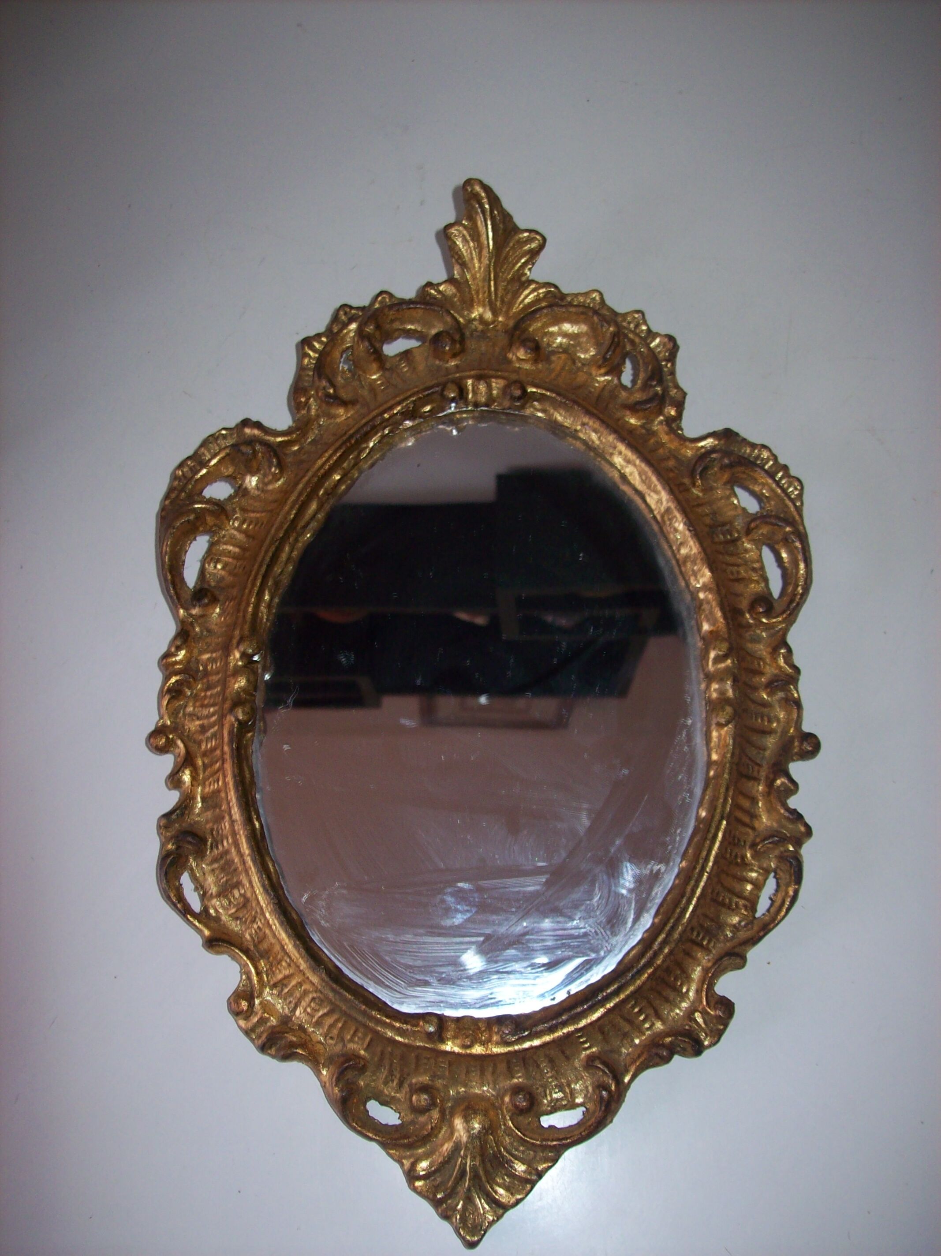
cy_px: 628
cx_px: 470
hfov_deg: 39.6
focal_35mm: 36
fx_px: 1306
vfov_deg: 51.4
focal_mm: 6
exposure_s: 1/64
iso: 80
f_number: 2.7
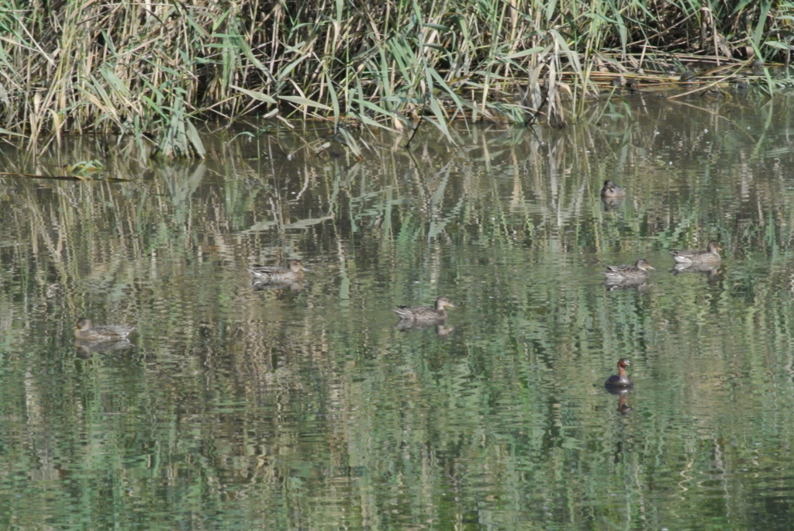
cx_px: 397
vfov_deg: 3.0
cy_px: 266
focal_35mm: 459
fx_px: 10133
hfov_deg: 4.5
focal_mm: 170
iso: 800
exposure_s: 1/200
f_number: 16
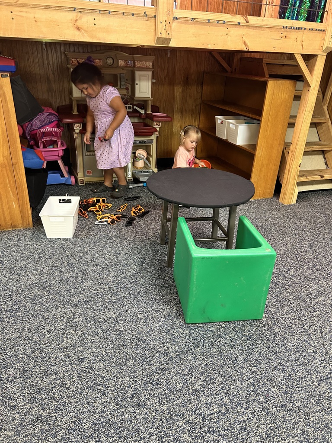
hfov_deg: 53.1
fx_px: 332
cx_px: 166
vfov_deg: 67.3
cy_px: 222
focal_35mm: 26
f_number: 1.5
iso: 250
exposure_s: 1/60
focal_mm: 5.7
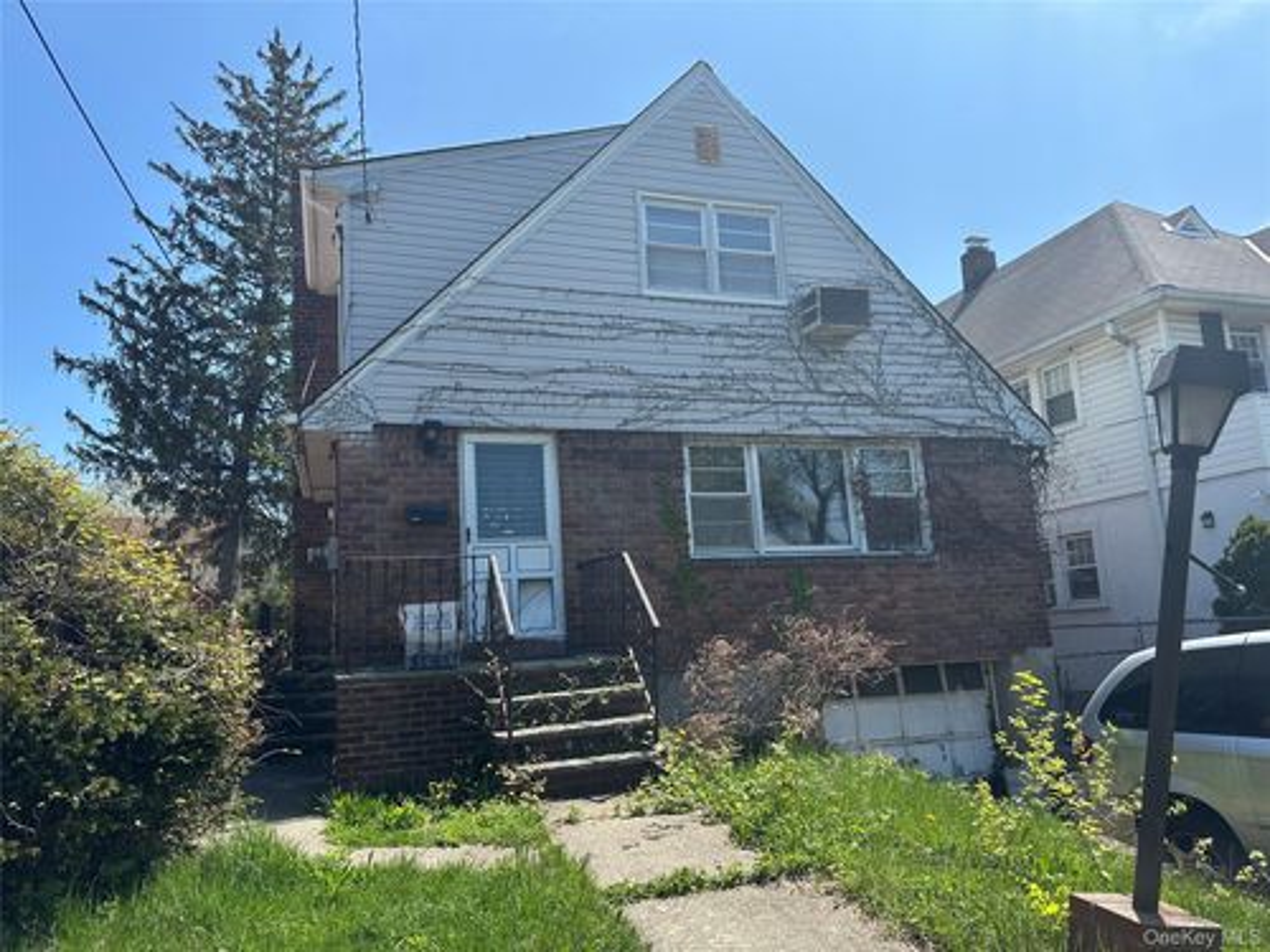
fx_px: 881
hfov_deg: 71.6
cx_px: 635
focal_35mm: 24
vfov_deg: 56.8
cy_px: 476
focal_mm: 6.86
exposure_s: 1/2525
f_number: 1.78
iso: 80
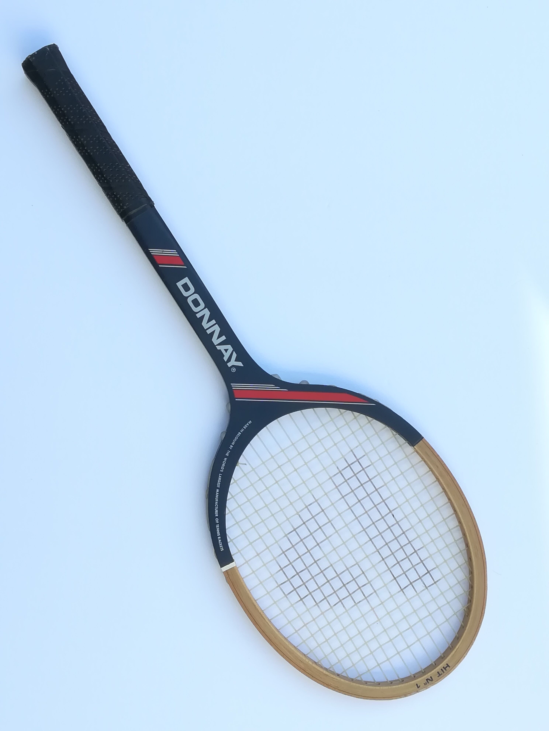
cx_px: 274
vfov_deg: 41.2
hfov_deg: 31.5
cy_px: 366
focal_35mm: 46
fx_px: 973
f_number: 2.2
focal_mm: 3.83
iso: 50
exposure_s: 1/174
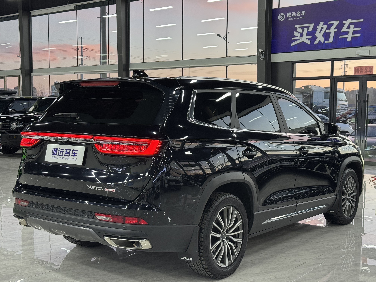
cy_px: 141
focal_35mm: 48
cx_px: 188
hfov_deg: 39.7
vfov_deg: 30.3
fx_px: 521
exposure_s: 1/100
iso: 100
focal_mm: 6.76
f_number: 1.78
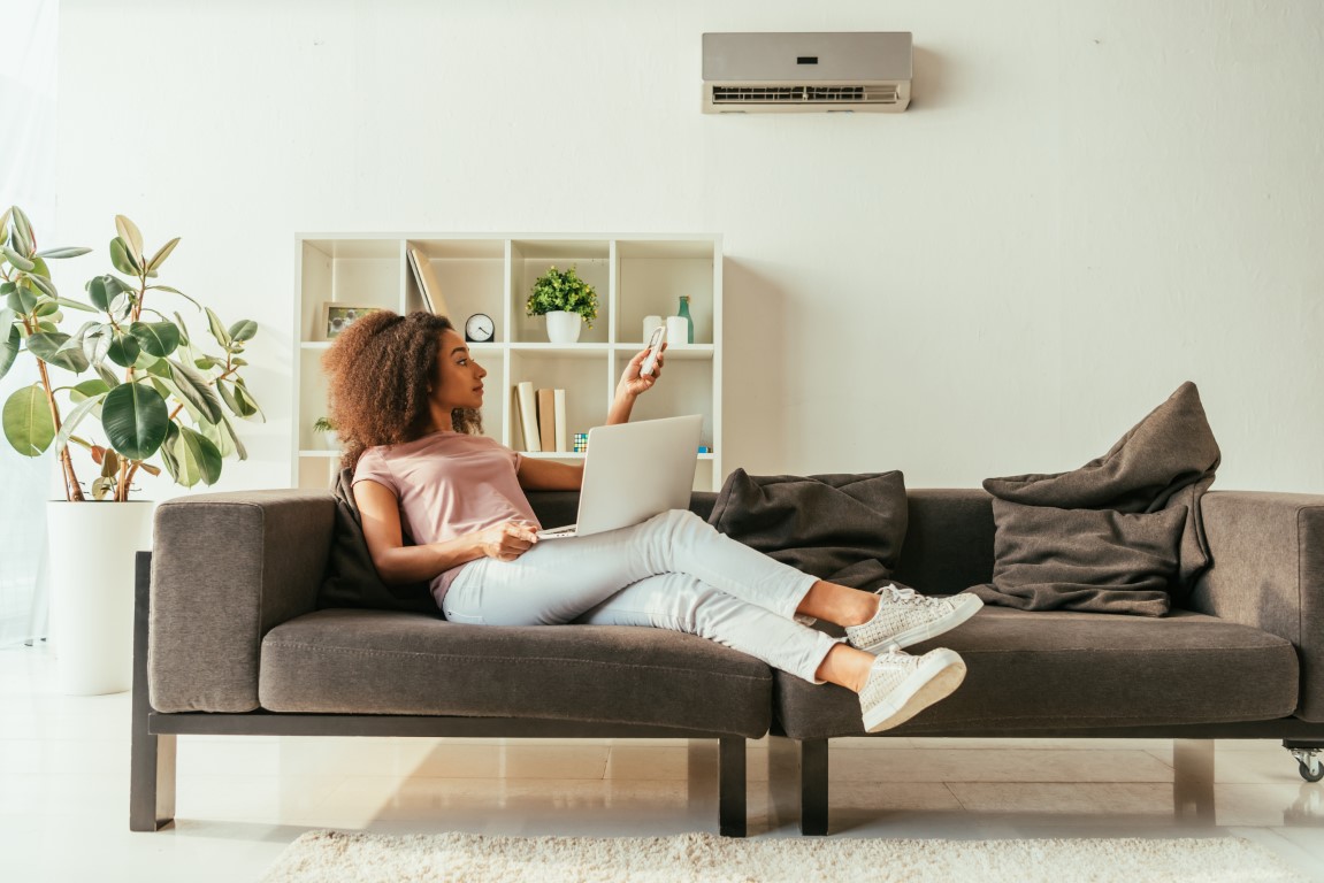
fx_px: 1177
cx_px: 662
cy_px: 442
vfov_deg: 41.1
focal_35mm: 32
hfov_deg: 58.7
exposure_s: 1/200
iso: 400
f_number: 3.5
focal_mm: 32
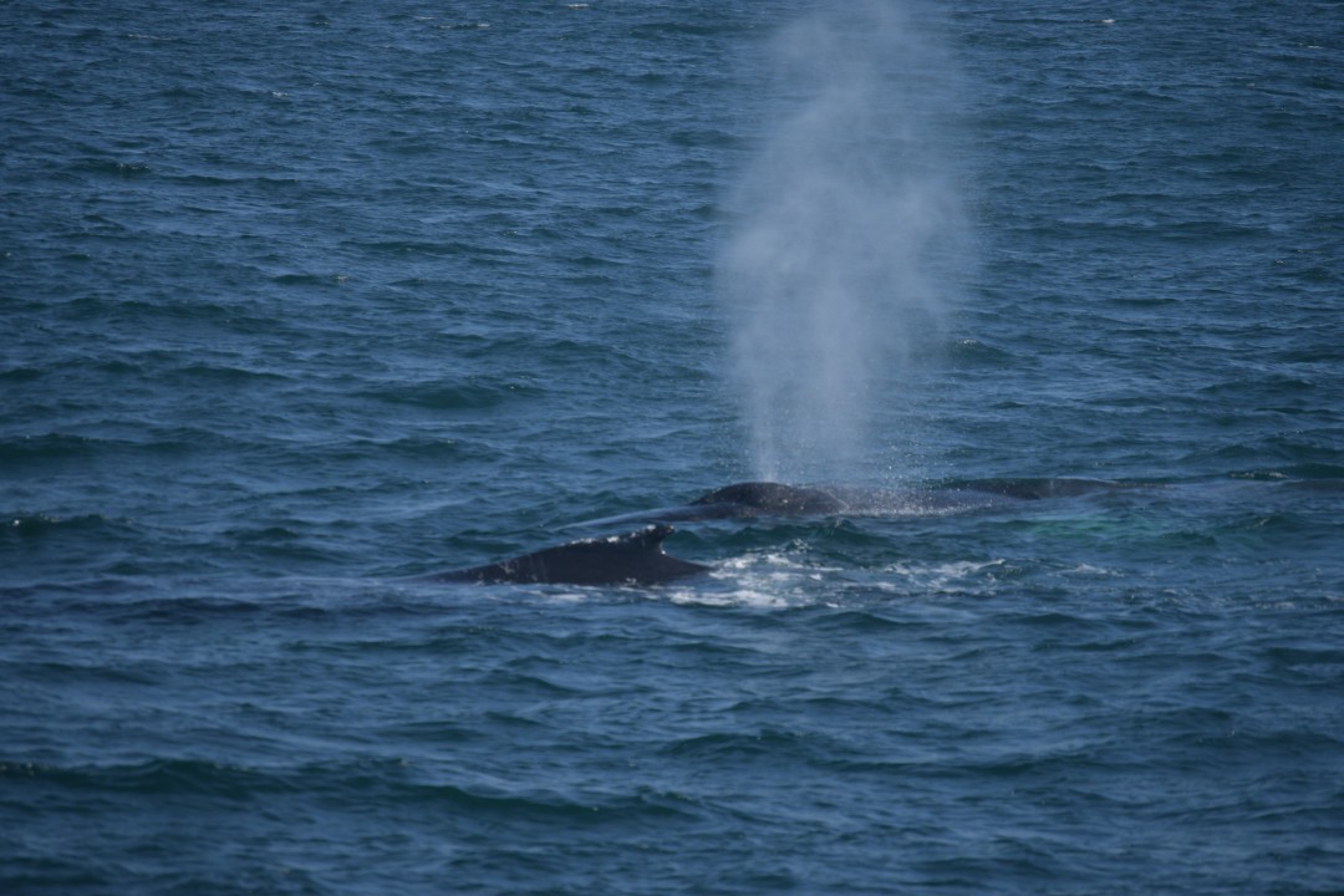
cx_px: 672
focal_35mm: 300
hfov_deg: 6.9
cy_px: 448
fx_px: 11199
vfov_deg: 4.6
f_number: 5.6
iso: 200
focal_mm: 200
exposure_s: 1/1600
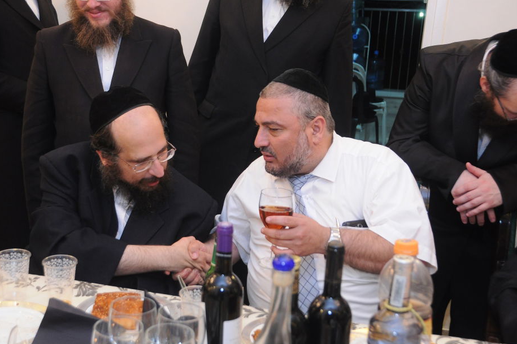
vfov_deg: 28.6
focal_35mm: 47
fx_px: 674
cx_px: 238
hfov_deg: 41.9
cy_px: 186
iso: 800
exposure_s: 1/50
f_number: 4
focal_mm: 28
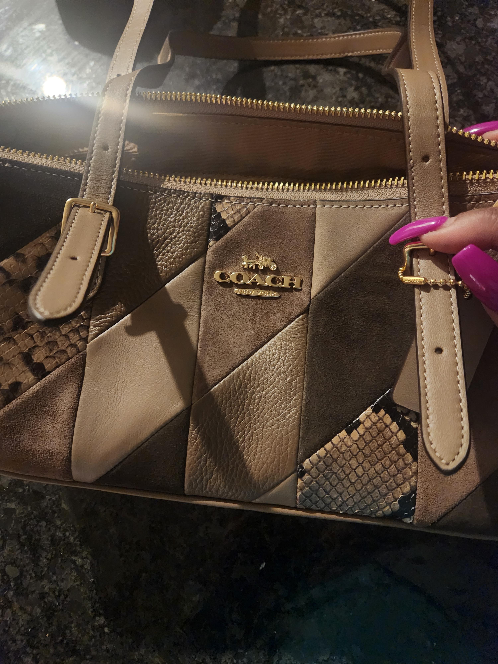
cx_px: 249
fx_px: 441
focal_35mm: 23
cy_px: 332
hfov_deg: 58.9
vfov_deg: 73.9
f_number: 1.8
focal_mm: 5.4
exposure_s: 1/24
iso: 1250
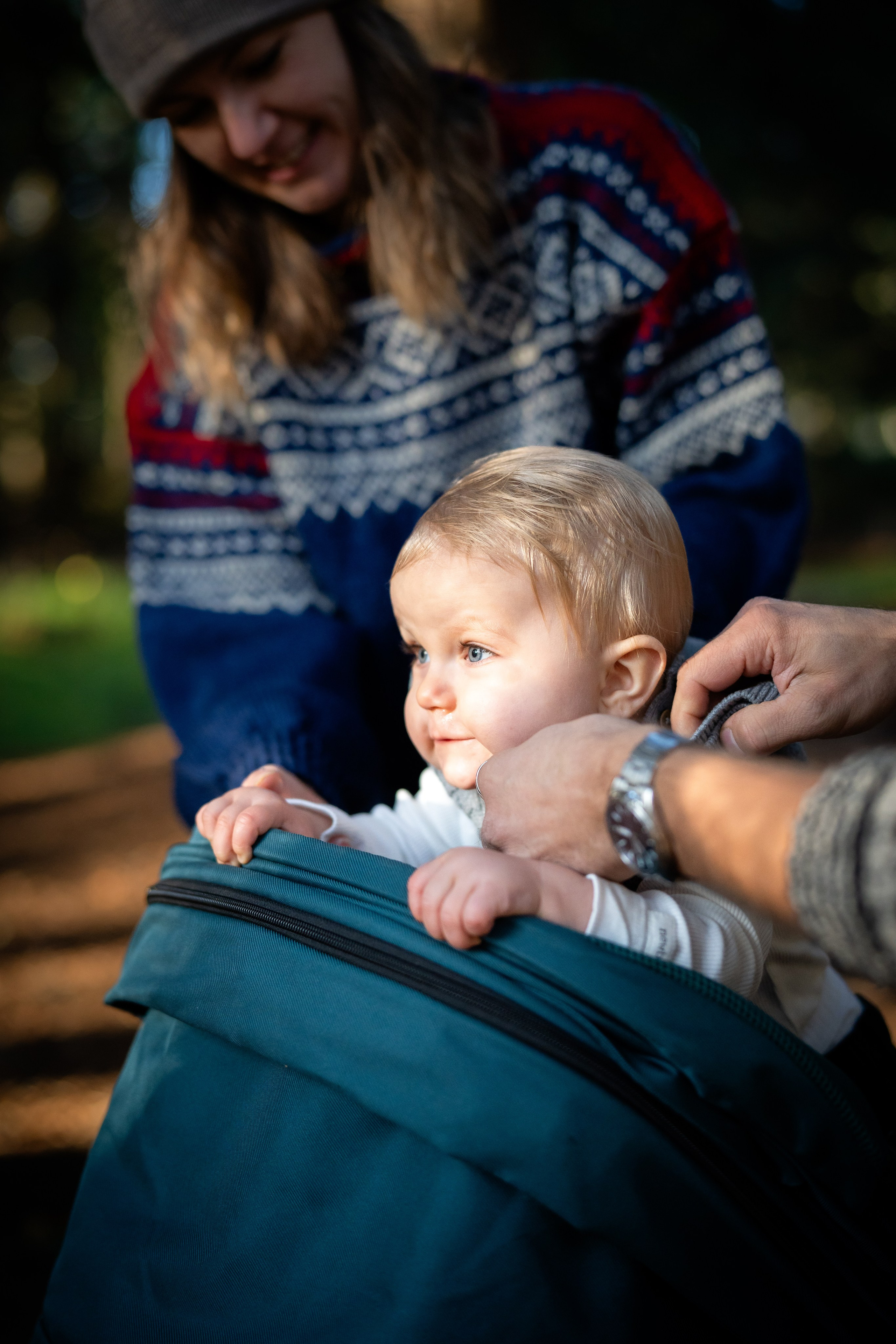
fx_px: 1867
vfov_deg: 39.6
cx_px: 448
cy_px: 672
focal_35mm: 50
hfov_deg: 27.0
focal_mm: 50
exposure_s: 1/800
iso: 2000
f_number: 1.8
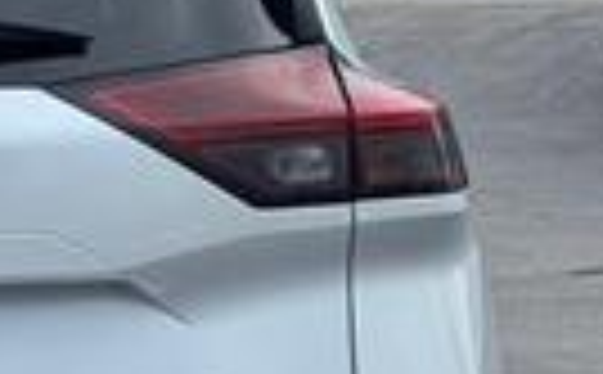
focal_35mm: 192
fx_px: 3147
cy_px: 315
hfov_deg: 10.5
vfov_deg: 6.8
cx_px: -320
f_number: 1.78
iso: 64
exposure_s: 1/1094
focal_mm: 6.76
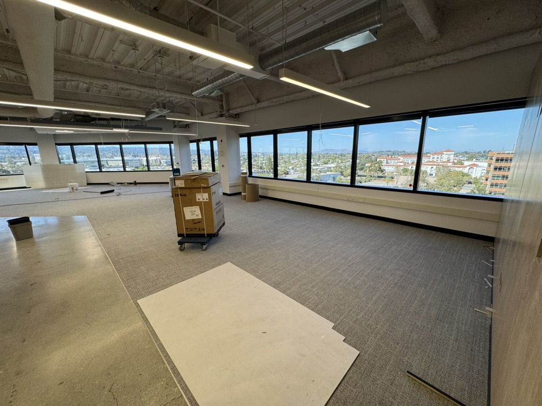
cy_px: 203
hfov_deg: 102.1
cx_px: 271
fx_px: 219
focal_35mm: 14
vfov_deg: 85.7
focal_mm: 2.22
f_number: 2.2
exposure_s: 1/100
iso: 100
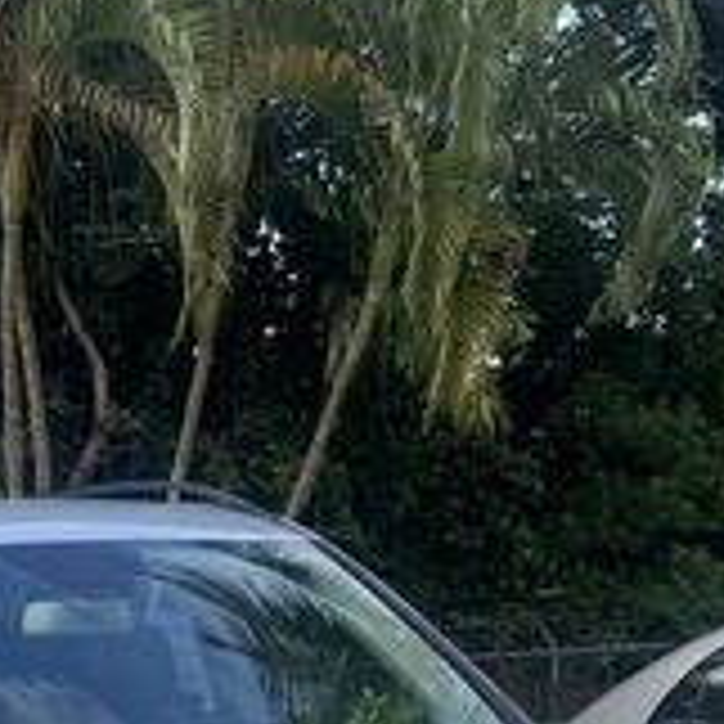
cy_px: 1286
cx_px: 247
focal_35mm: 79
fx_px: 1869
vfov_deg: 17.8
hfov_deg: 21.8
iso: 80
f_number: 1.78
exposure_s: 1/1637
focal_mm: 6.76
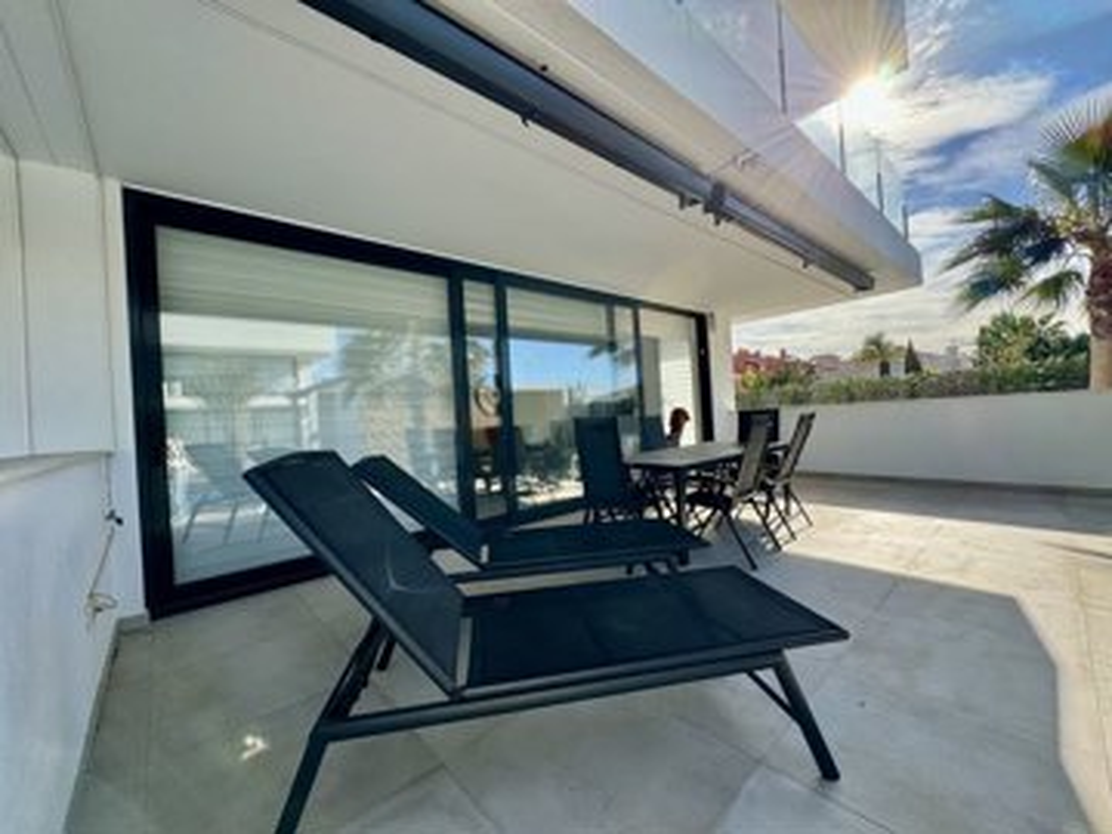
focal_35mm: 14
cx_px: 556
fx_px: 450
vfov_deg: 85.7
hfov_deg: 102.1
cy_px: 417
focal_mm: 2.22
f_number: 2.2
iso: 50
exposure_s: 1/1299
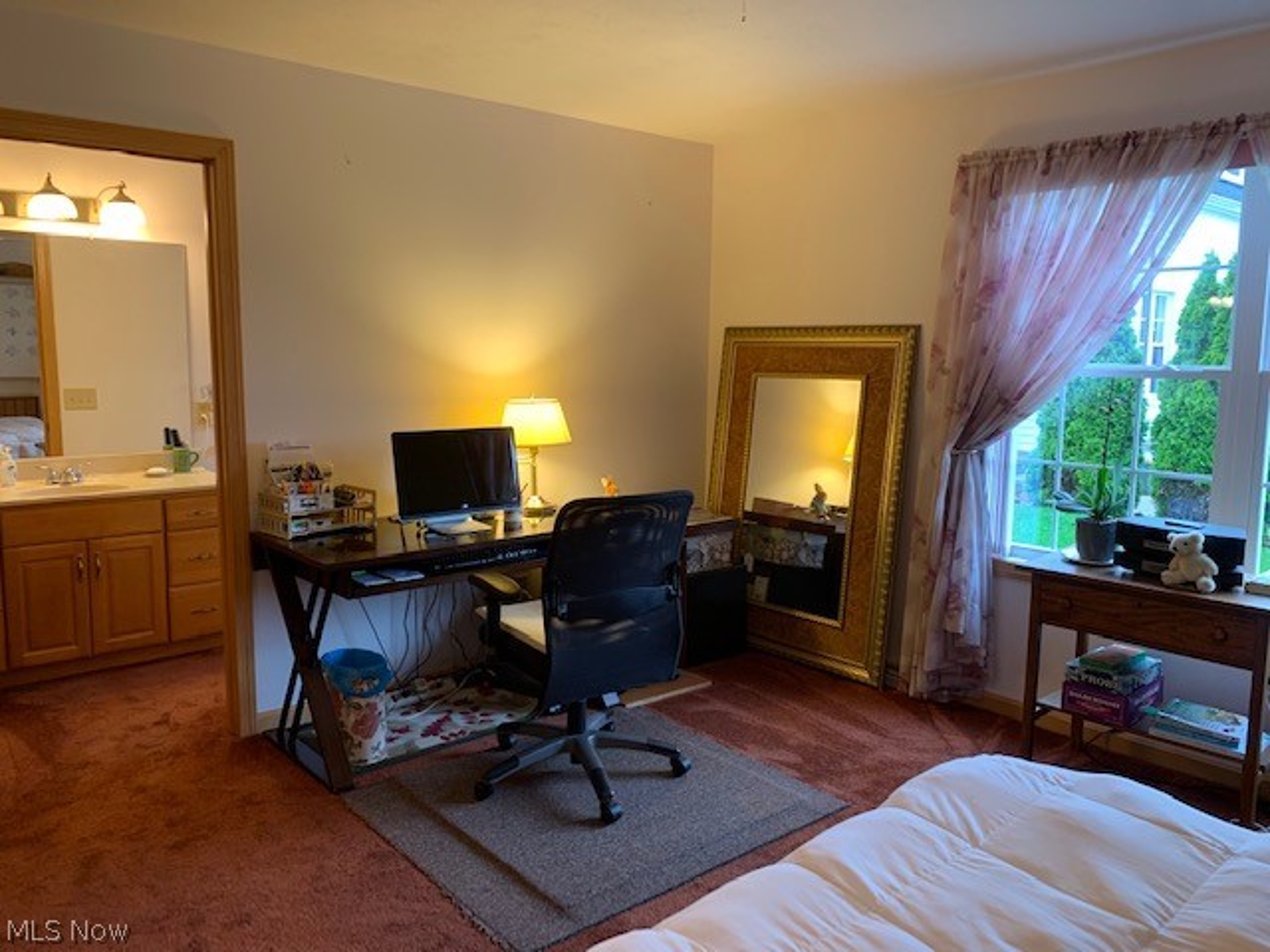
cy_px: 476
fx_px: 954
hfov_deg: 67.3
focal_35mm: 26
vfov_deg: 53.1
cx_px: 635
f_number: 1.8
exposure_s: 1/60
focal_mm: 4.25
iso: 125
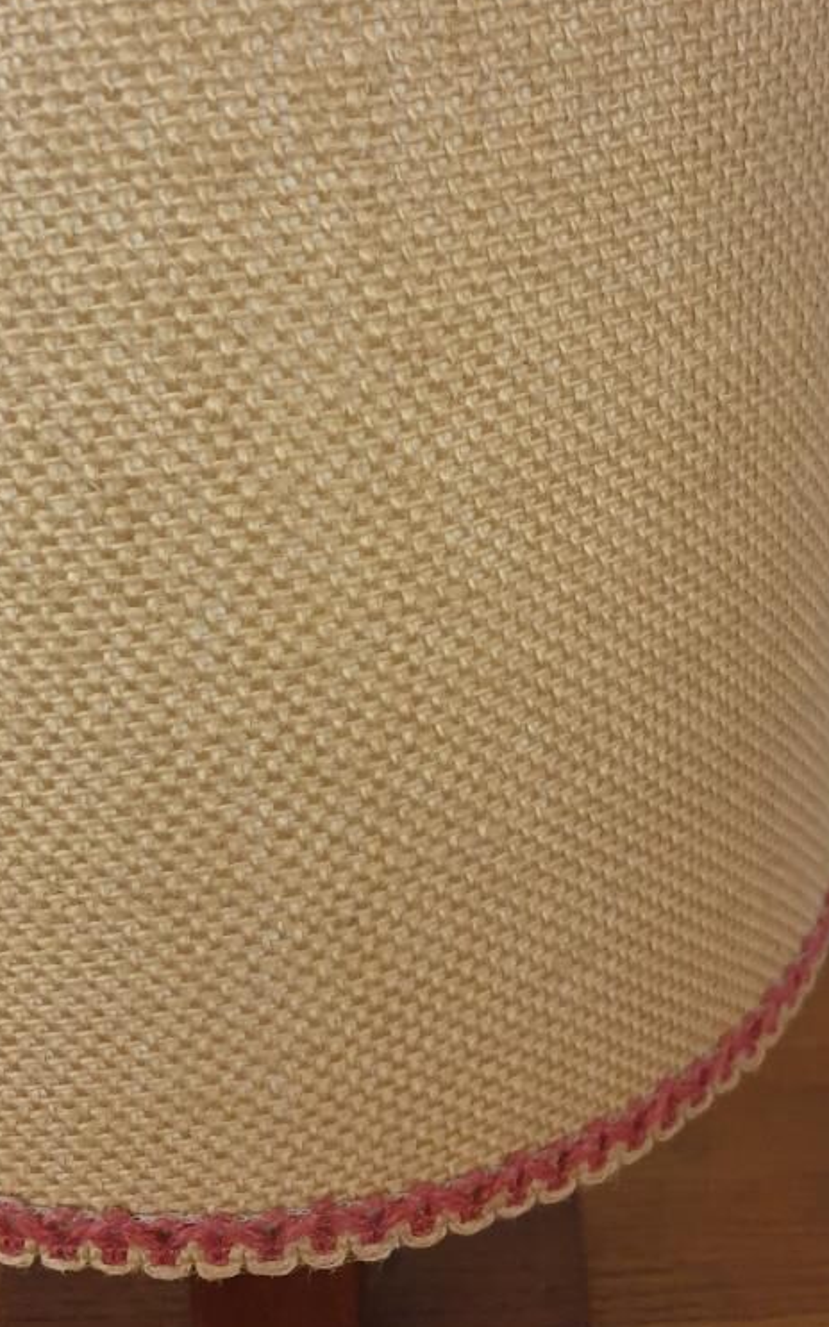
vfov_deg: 50.8
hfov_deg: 33.4
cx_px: 531
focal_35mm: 38
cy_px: 464
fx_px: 1374
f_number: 1.5
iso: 320
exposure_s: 1/33
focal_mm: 4.3
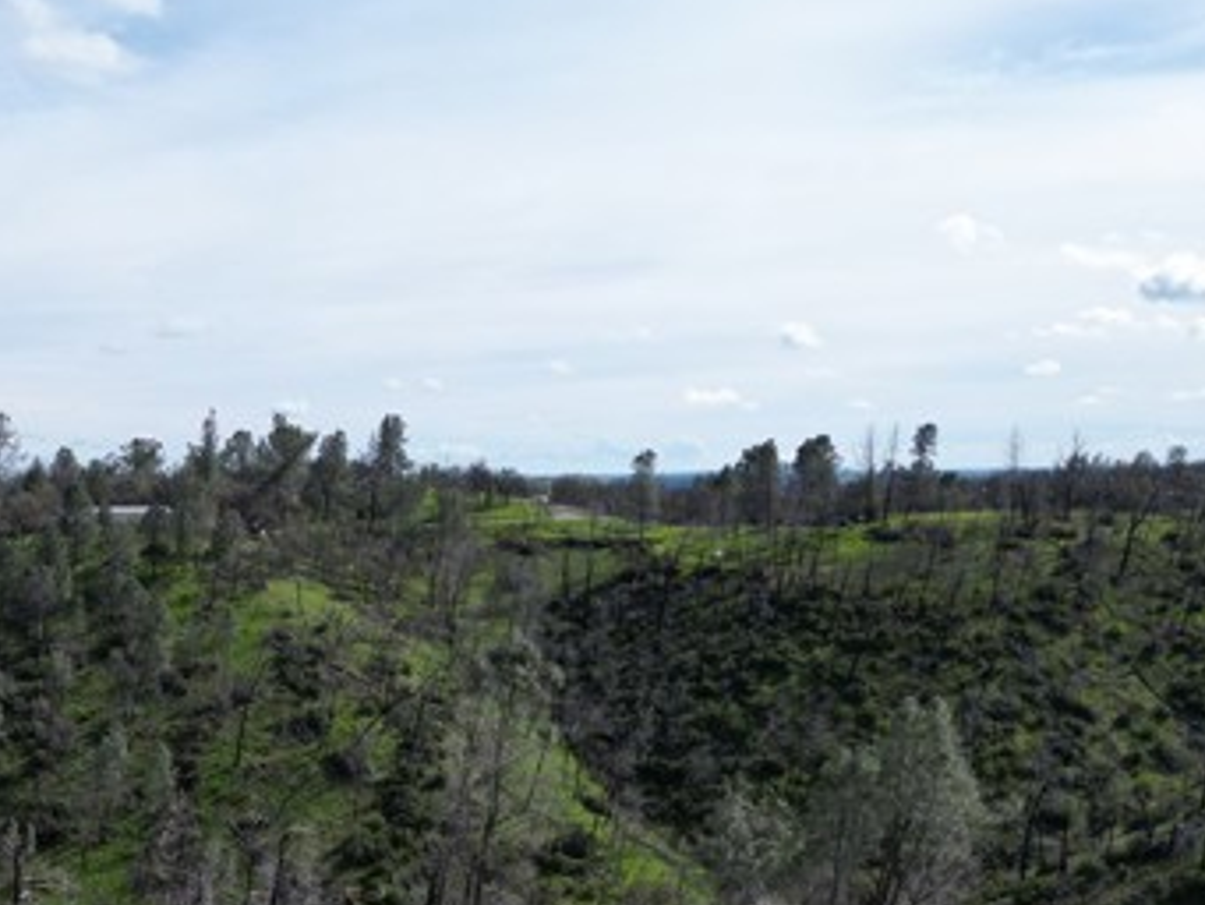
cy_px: 774
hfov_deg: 40.6
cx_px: 269
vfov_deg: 31.1
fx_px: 1567
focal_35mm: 45
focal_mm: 6.72
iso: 100
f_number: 1.7
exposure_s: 1/3000
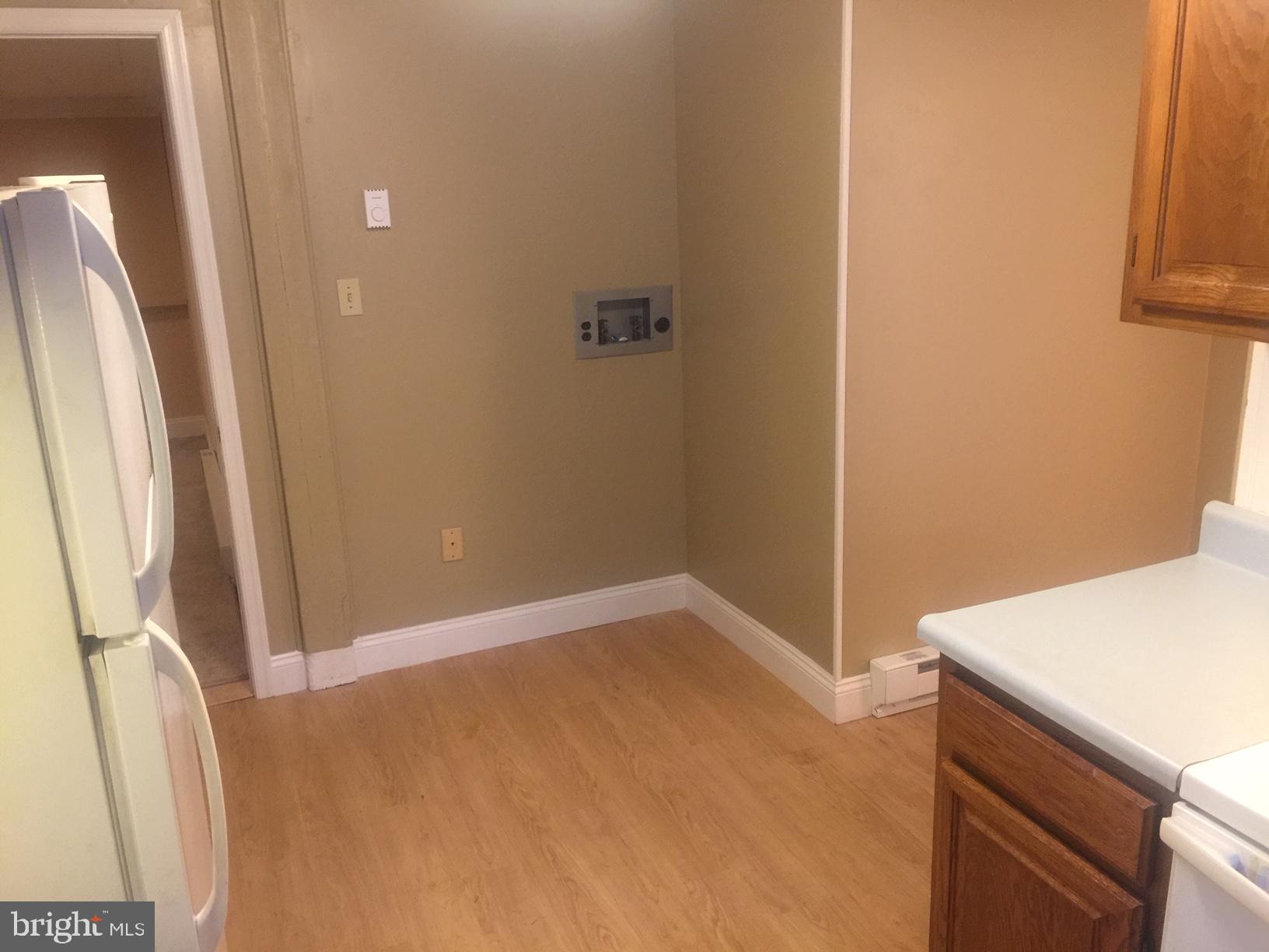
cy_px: 476
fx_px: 1063
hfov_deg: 61.7
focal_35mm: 29
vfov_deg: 48.2
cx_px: 634
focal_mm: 4.15
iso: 100
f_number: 2.2
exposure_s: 1/10
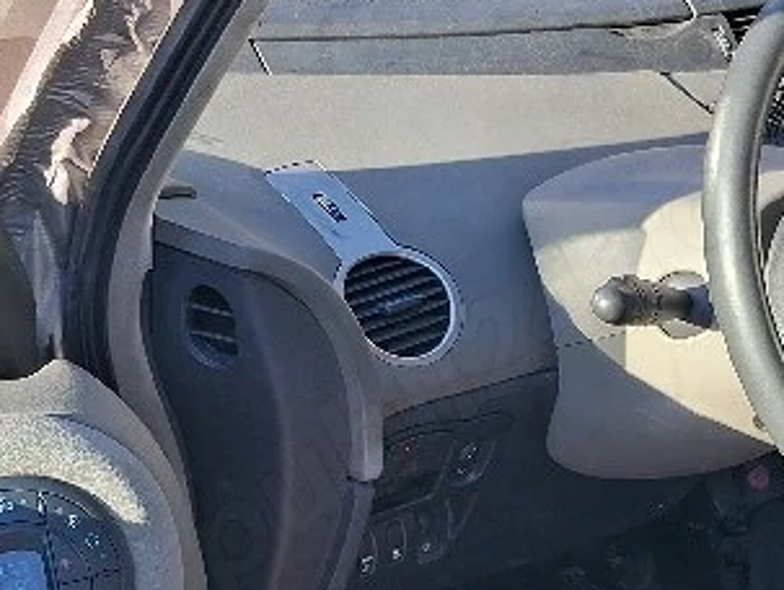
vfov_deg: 16.6
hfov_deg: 21.7
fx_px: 2018
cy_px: 396
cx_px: 637
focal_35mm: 89
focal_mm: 4
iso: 20
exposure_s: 1/127
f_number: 1.8
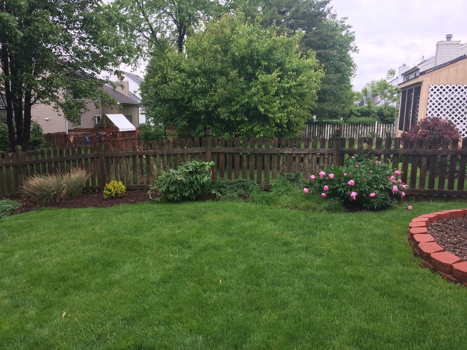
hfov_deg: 61.7
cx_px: 234
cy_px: 175
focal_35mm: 29
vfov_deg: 48.2
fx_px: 391
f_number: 2.2
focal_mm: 4.15
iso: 32
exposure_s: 1/243
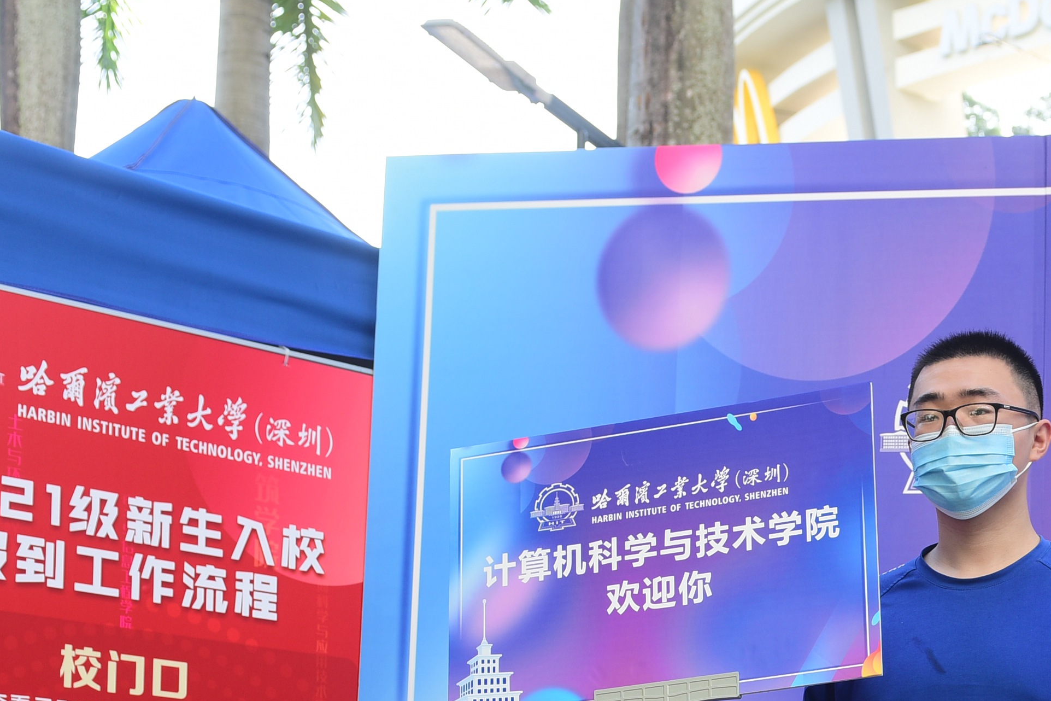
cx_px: 992
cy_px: 847
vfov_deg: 14.8
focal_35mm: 89
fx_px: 2598
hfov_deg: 22.2
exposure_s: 1/125
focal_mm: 31
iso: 100
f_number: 4.5
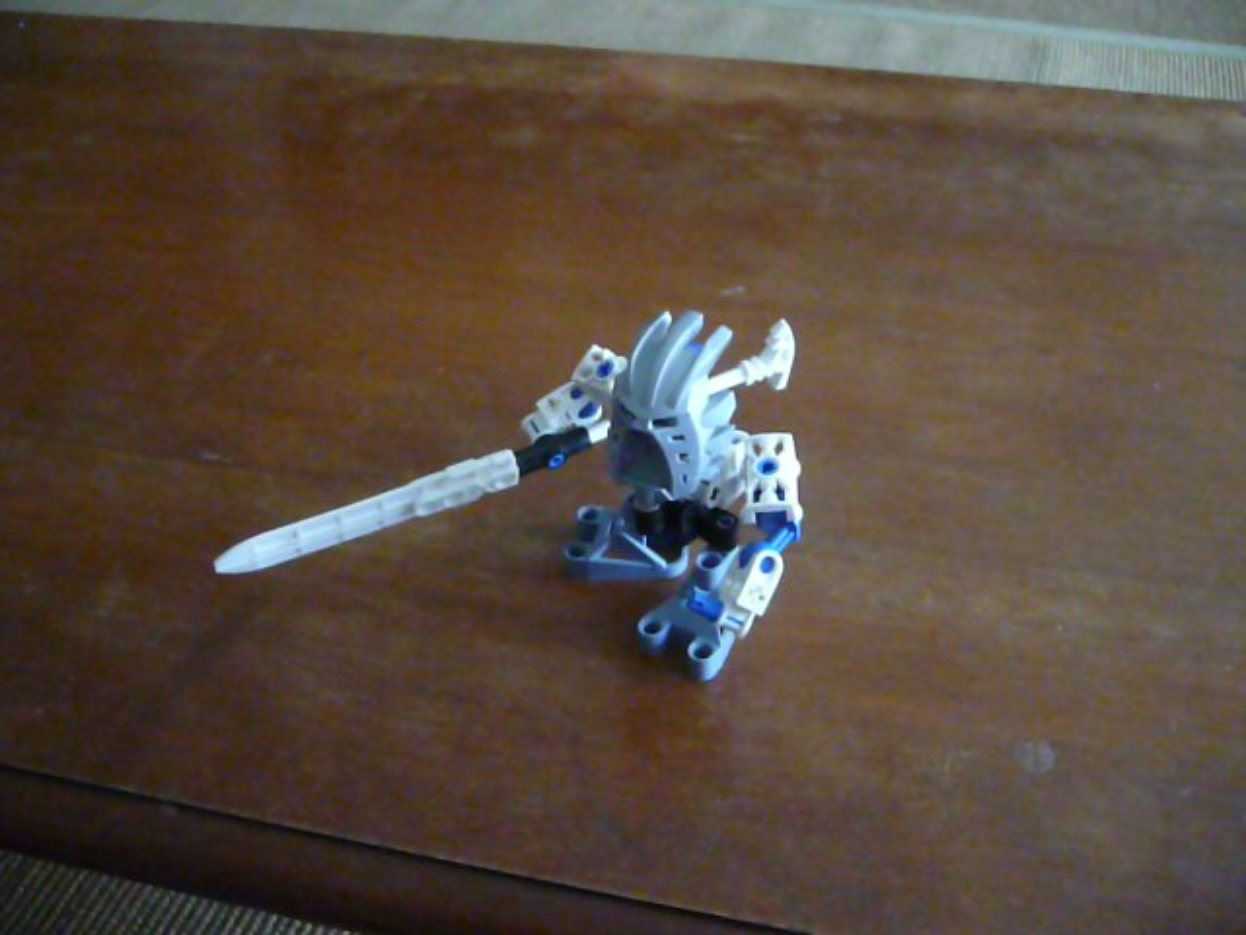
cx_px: 623
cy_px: 468
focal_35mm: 35
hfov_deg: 52.6
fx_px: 1260
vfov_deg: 40.7
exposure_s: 1/30
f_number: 2.8
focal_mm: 5.8
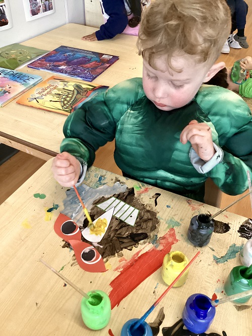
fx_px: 301
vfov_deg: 58.3
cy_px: 168
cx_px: 126
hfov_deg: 45.5
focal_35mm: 31
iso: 320
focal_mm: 3.3
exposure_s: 1/30
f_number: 2.4
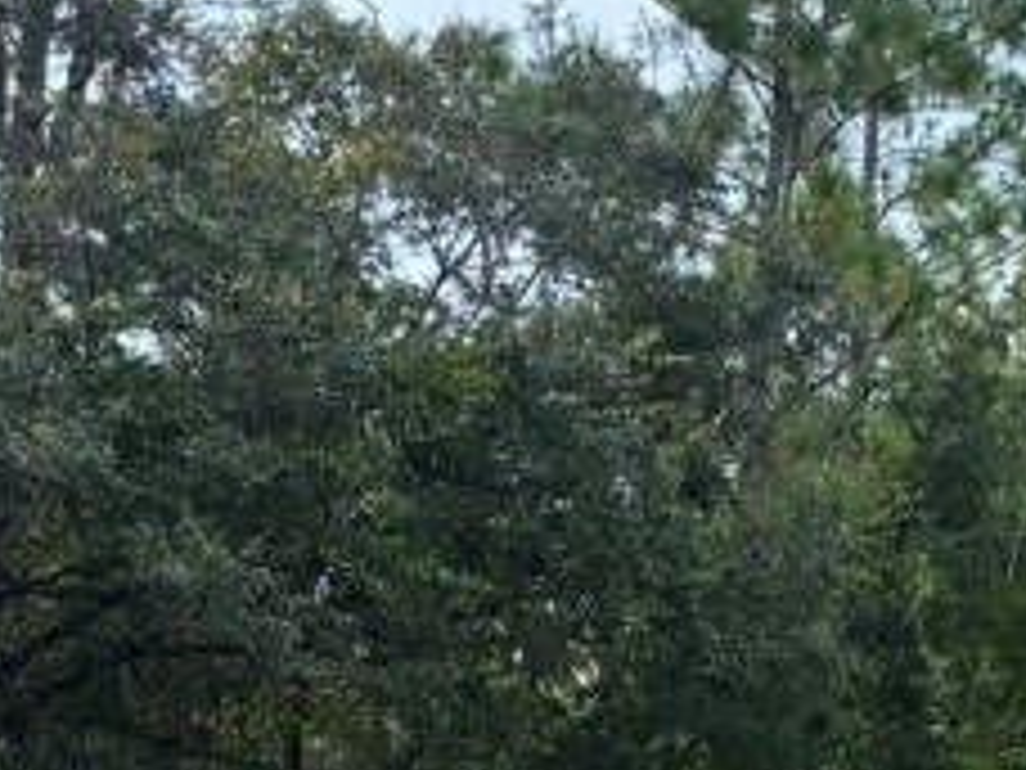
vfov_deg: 12.5
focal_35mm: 117
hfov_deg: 13.5
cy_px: 734
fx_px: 3468
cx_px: 2259
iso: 50
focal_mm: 5.96
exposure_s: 1/1543
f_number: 1.6
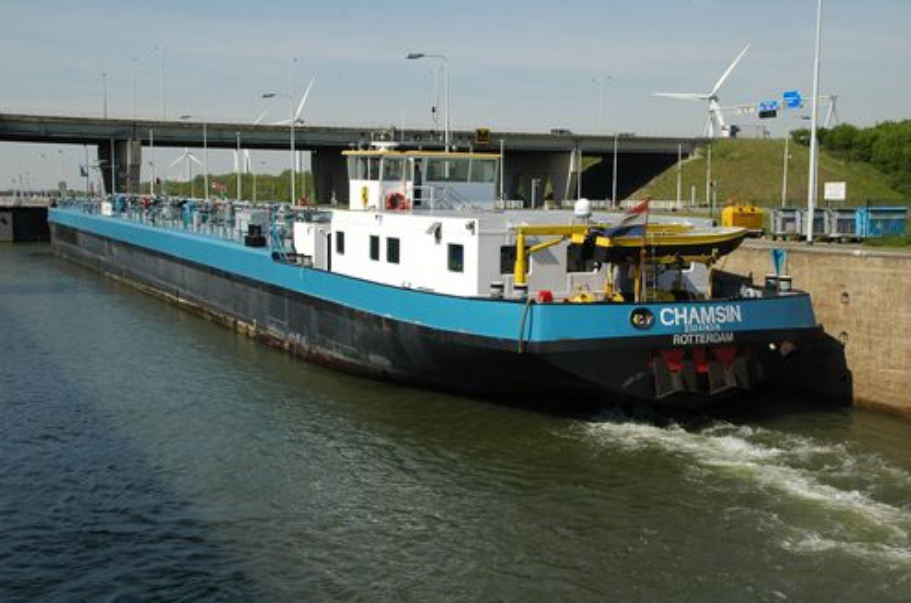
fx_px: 1174
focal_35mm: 46
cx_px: 456
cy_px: 302
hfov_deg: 42.4
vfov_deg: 28.8
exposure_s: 1/400
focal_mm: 31
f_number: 11
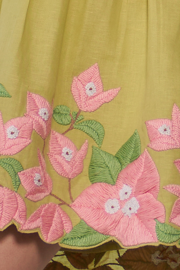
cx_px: 90
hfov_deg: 28.1
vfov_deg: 41.1
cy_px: 135
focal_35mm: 48
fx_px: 360
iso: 64
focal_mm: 32
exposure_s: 1/800
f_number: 2.8
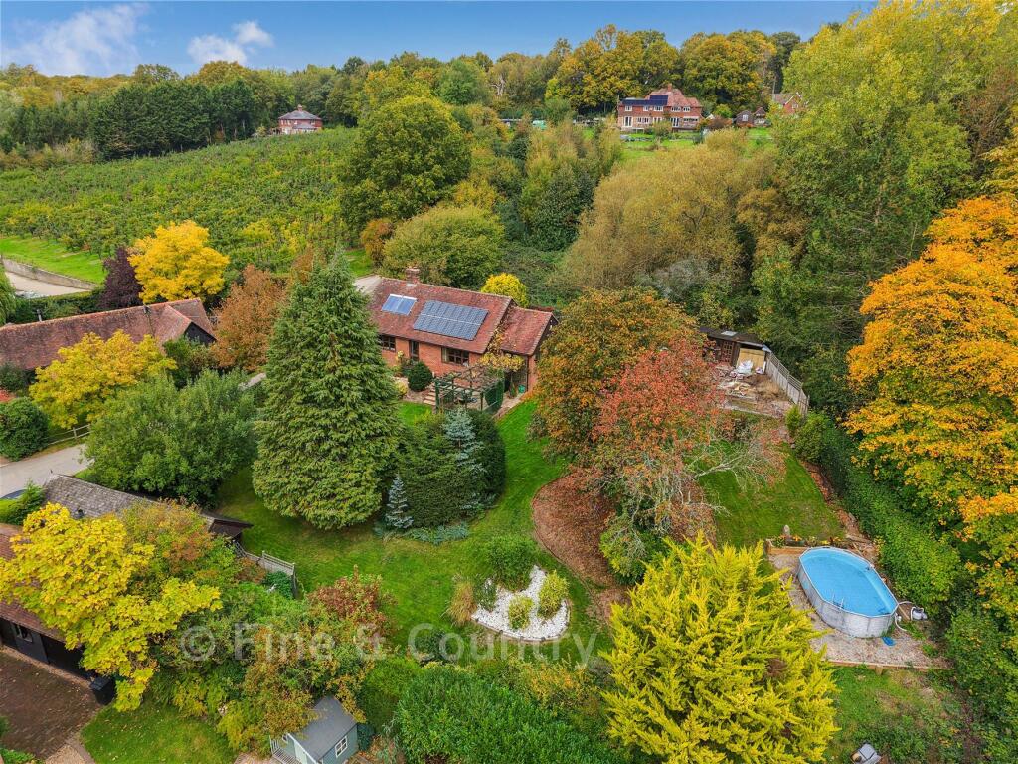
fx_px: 706
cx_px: 509
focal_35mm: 24
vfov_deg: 56.8
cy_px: 382
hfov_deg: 71.6
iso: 190
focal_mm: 8.67
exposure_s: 1/2000
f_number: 1.8
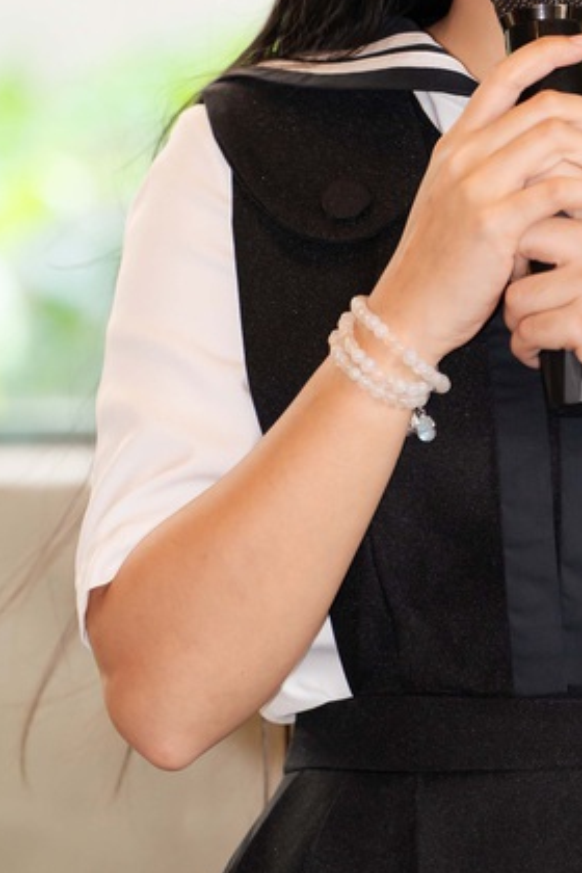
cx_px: 480
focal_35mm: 451
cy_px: 307
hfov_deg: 3.0
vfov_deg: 4.6
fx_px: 10936
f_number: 2.8
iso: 1000
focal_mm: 173
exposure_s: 1/160
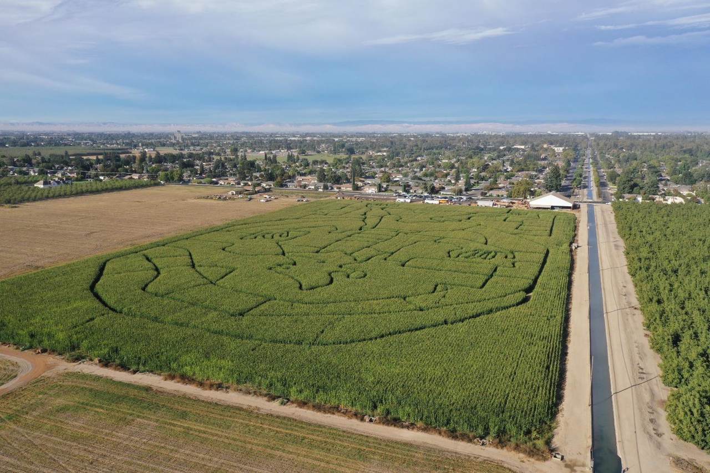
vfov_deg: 46.4
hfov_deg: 65.5
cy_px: 236
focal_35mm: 28
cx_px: 355
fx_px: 552
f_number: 5.6
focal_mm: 10.26
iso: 100
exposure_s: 1/500
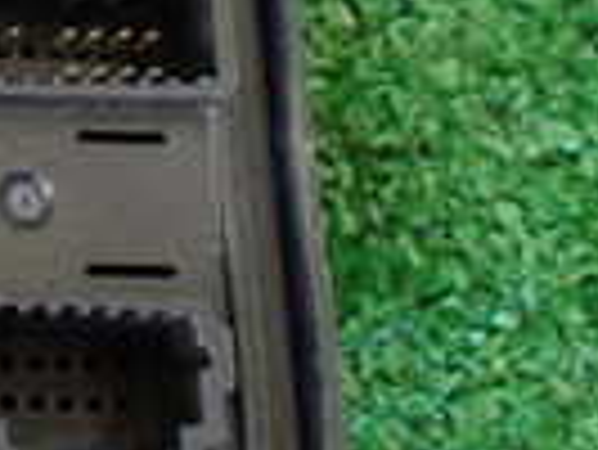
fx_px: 2334
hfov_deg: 12.4
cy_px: -189
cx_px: -683
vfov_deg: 10.7
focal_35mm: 135
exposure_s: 1/80
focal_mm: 5.4
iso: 800
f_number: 2.3
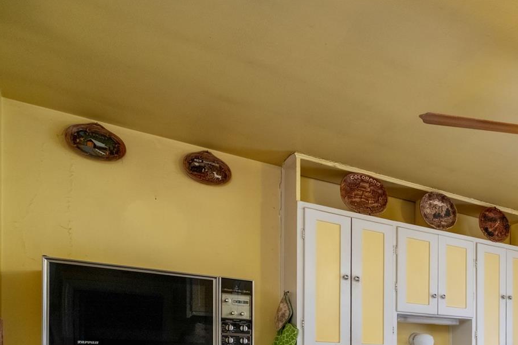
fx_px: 489
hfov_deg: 42.9
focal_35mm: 34
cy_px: 378
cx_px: 576
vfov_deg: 33.8
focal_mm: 10
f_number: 5.6
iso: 500
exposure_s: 1/125
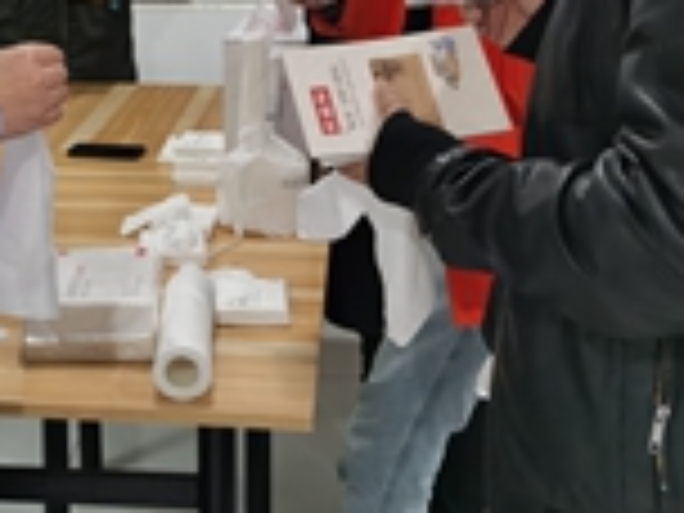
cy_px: -27
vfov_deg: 19.9
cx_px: 194
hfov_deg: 27.1
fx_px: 1403
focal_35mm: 71
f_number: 1.6
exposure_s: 1/50
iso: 200
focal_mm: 5.56
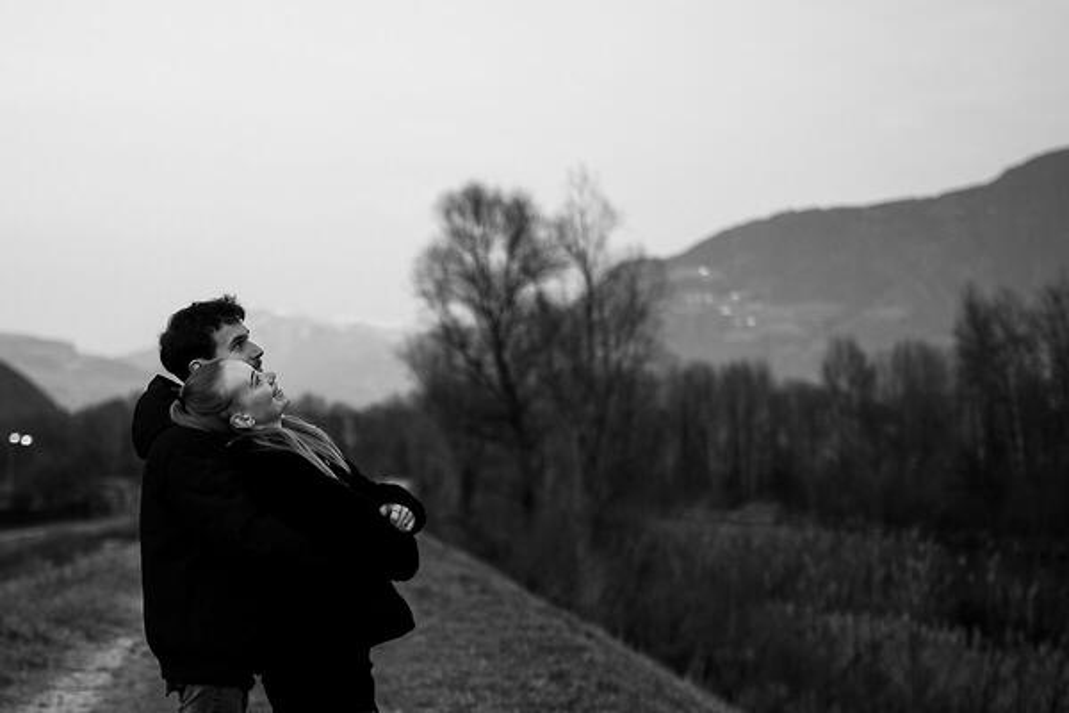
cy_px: 356
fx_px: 1485
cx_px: 534
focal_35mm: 50
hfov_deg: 39.6
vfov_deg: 27.0
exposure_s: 1/50
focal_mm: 50
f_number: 1.8
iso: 640
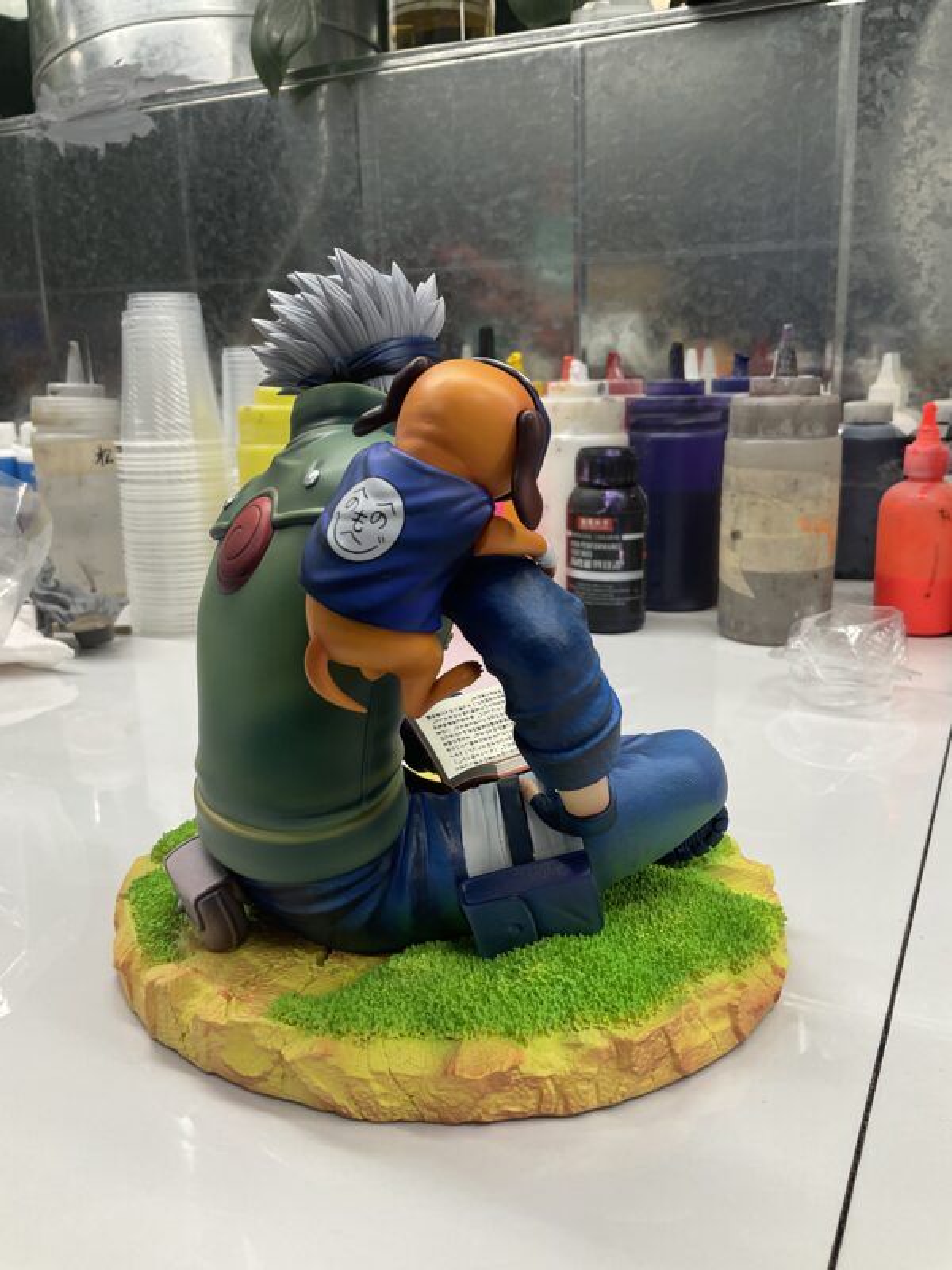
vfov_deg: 61.7
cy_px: 635
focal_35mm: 29
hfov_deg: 48.2
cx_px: 476
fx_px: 1063
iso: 50
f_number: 1.8
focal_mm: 3
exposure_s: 1/100
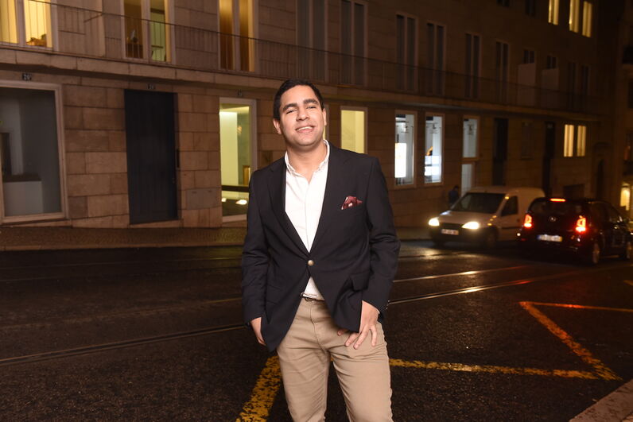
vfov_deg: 41.1
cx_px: 316
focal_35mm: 32
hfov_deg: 58.7
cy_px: 211
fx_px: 563
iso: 2500
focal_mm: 32
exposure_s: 1/60
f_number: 4.5
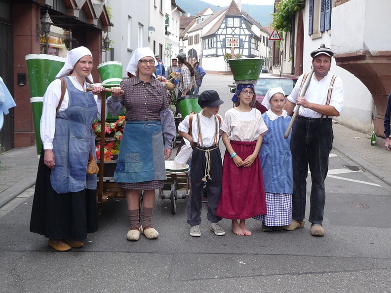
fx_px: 565
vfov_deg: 29.1
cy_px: 146
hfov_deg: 38.2
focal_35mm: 50
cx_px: 196
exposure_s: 1/100
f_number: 3.4
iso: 100
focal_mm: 5
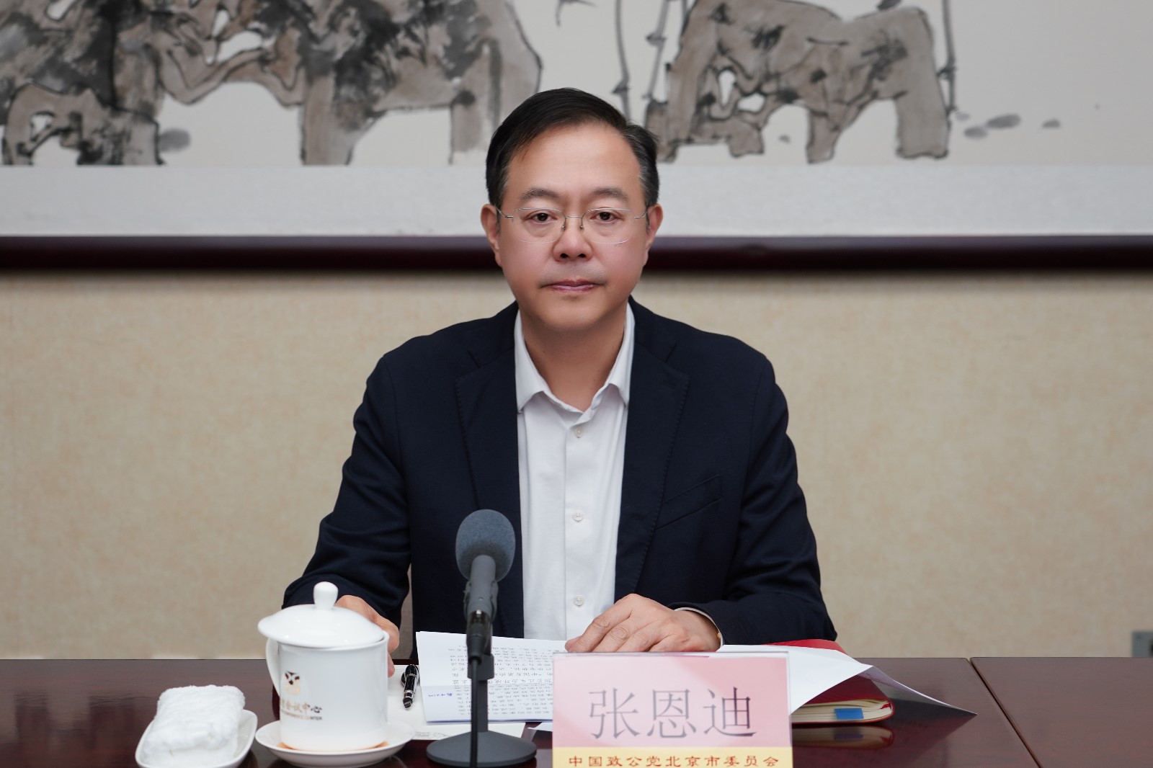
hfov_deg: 37.5
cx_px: 576
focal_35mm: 53
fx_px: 1697
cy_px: 384
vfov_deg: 25.5
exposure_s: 1/50
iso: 200
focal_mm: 53
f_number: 4
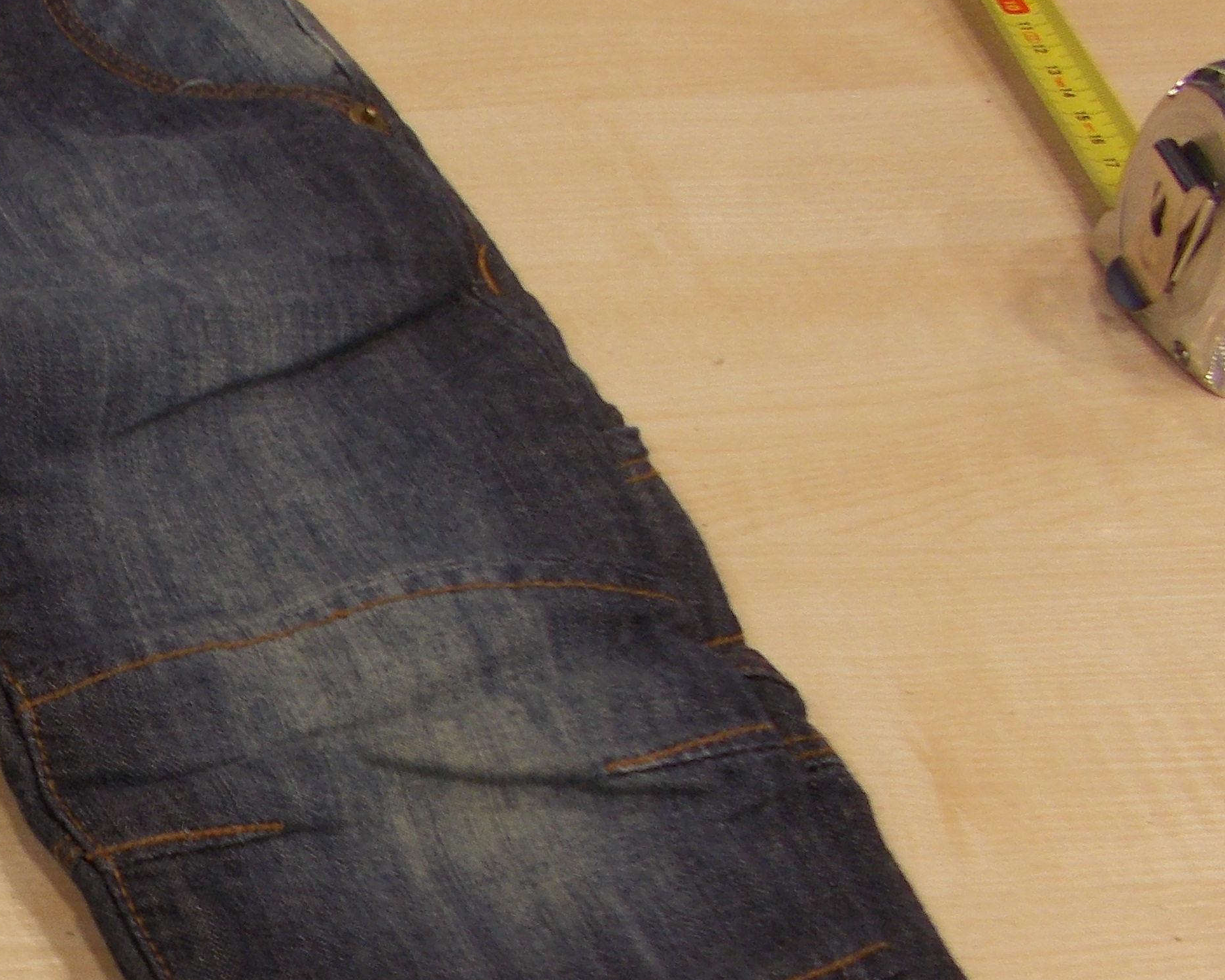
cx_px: -260
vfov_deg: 21.0
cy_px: 812
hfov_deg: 23.9
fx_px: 2610
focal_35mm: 72
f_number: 3.4
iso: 100
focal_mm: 5.3
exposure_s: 1/25
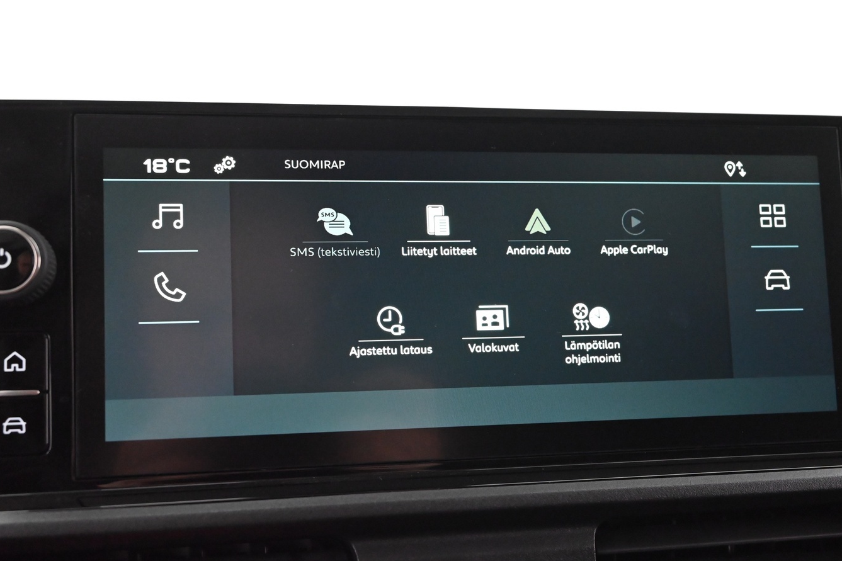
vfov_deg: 32.8
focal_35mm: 41
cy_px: 336
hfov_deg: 47.7
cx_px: 467
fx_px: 950
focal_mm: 33.5
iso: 8000
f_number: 5
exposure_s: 1/60
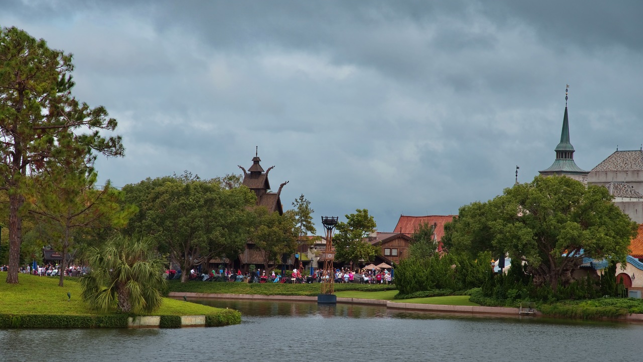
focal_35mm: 126
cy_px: 205
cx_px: 322
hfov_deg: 17.0
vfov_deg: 9.6
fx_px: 2148
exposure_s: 1/320
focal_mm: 120
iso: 100
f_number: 9
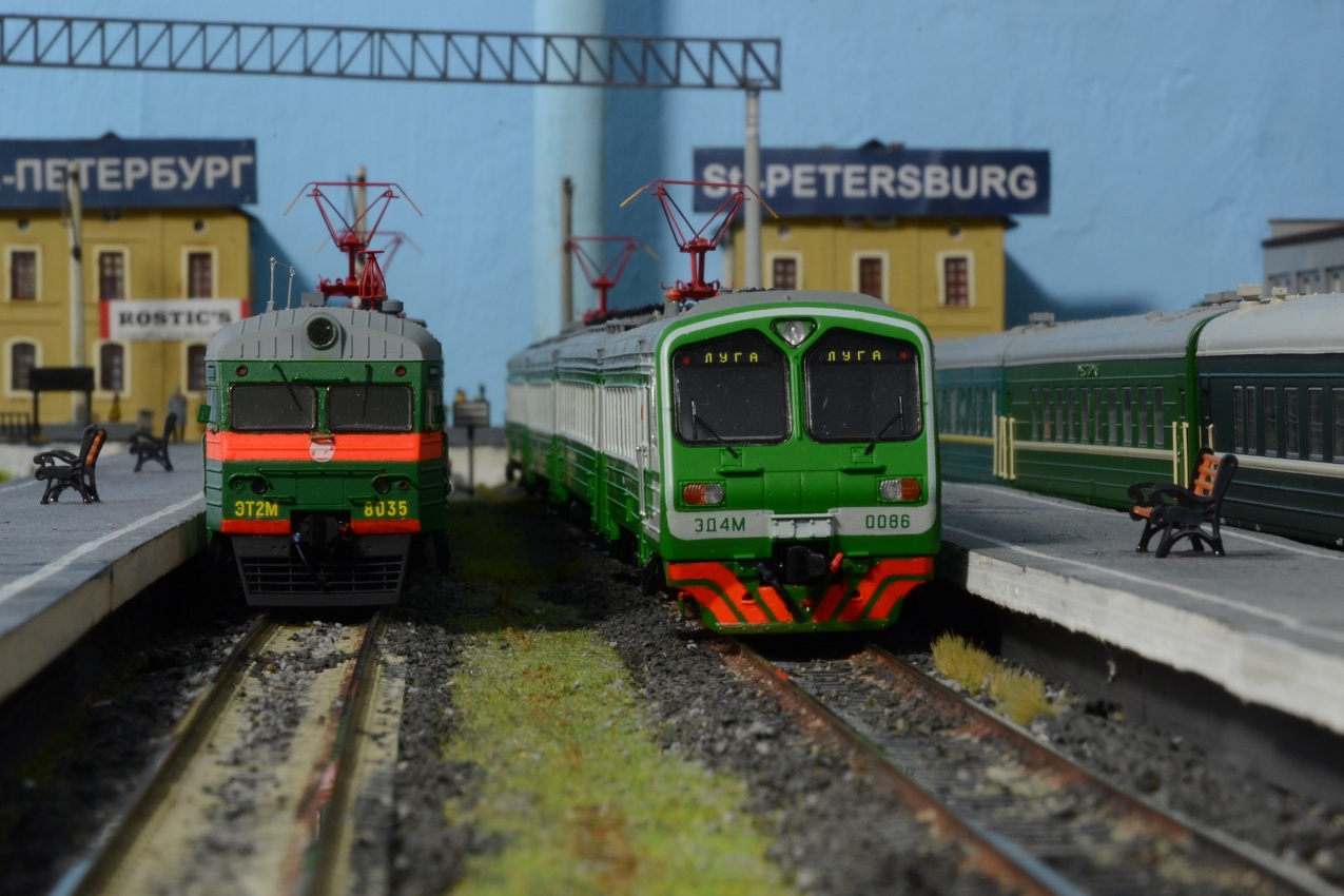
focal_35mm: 158
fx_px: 5880
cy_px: 448
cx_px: 672
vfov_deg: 8.7
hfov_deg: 13.0
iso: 200
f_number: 36
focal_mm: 105
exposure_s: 15
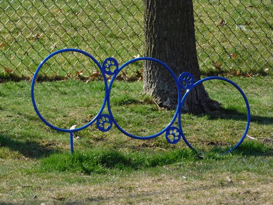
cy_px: 102
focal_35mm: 266
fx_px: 2098
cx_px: 136
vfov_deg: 5.6
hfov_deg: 7.4
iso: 125
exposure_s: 1/320
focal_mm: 47.2
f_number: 5.7
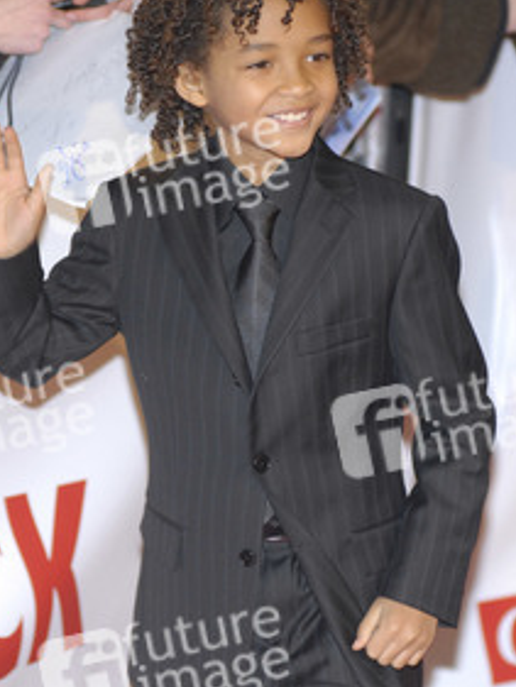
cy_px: 298
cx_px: 237
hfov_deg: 5.8
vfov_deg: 7.7
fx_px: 5098
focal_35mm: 257
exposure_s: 1/125
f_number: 4
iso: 400
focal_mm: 125
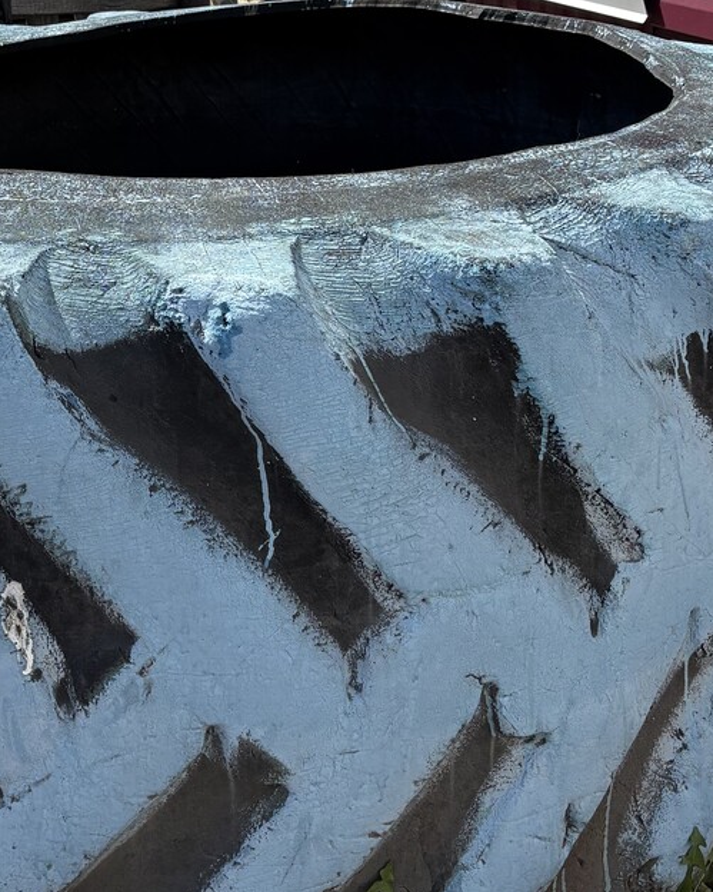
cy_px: 129
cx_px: 48
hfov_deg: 24.2
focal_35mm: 61
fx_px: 1609
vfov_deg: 29.9
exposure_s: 1/2985
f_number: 1.6
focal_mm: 5.96
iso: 50
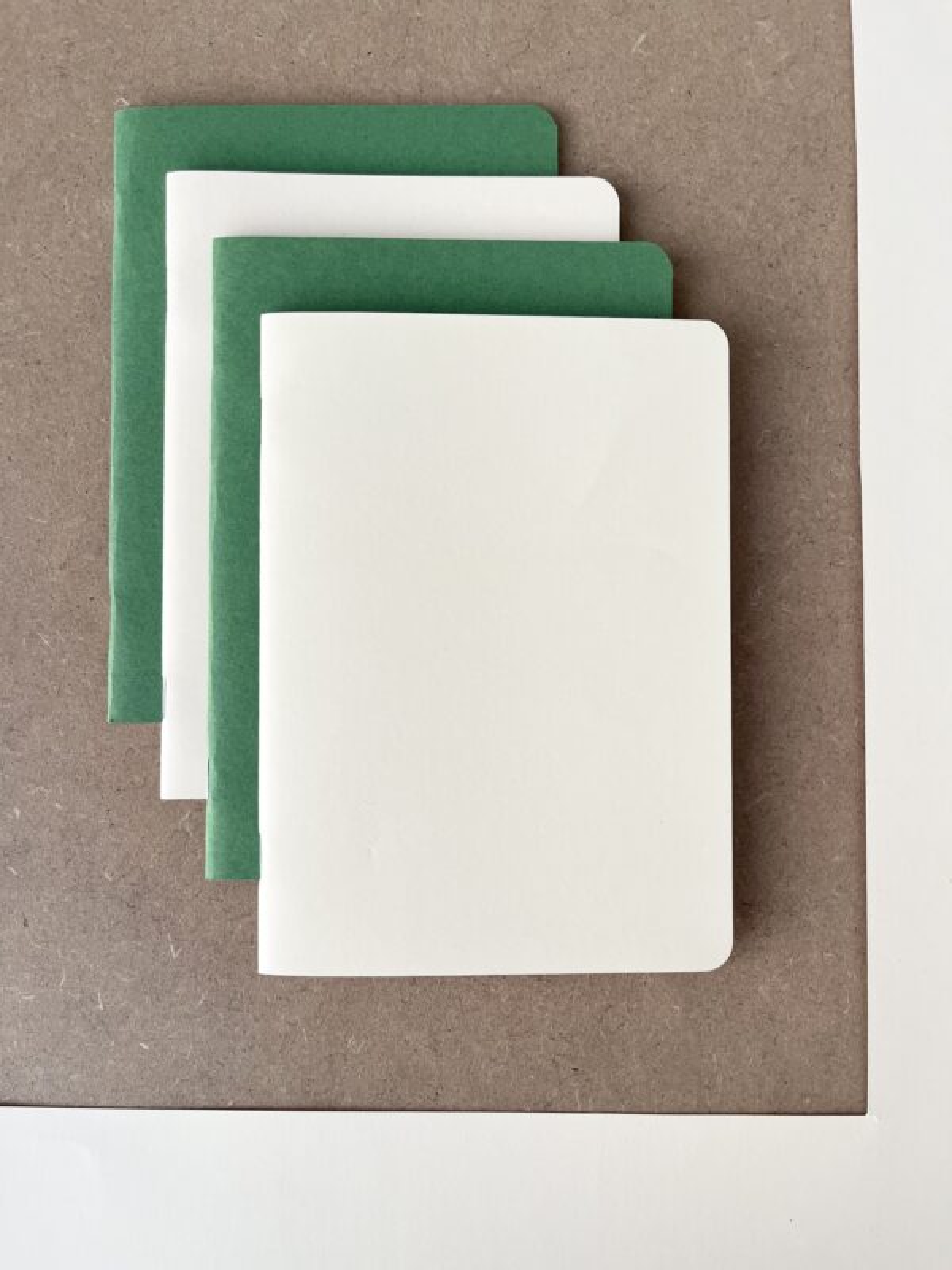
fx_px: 953
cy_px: 635
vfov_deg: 67.3
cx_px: 476
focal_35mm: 26
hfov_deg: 53.1
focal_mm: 5.1
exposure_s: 1/113
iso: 125
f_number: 1.6
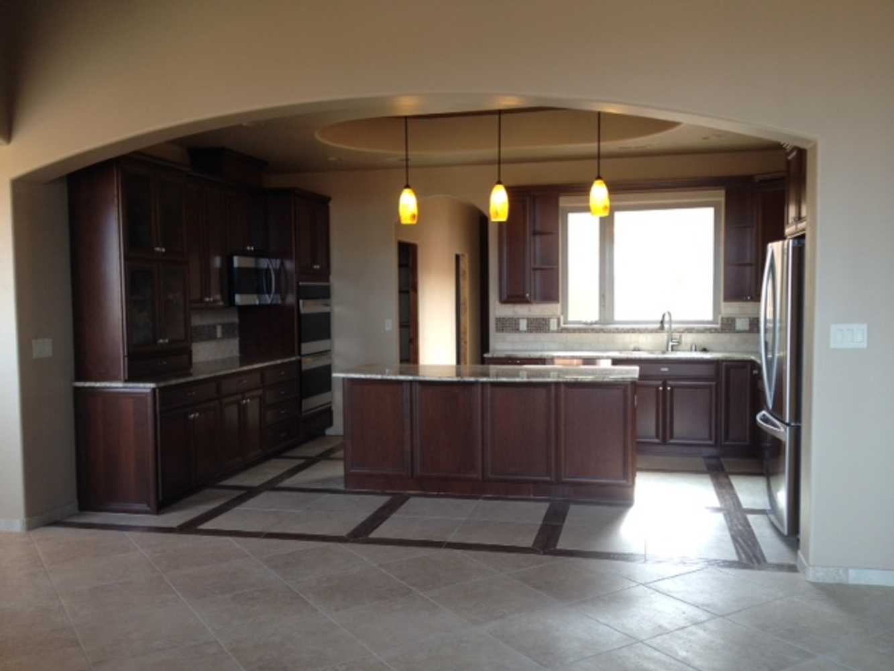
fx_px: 904
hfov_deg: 52.6
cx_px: 447
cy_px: 336
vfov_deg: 40.7
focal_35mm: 35
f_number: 2.4
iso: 50
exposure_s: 1/40
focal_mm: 4.28
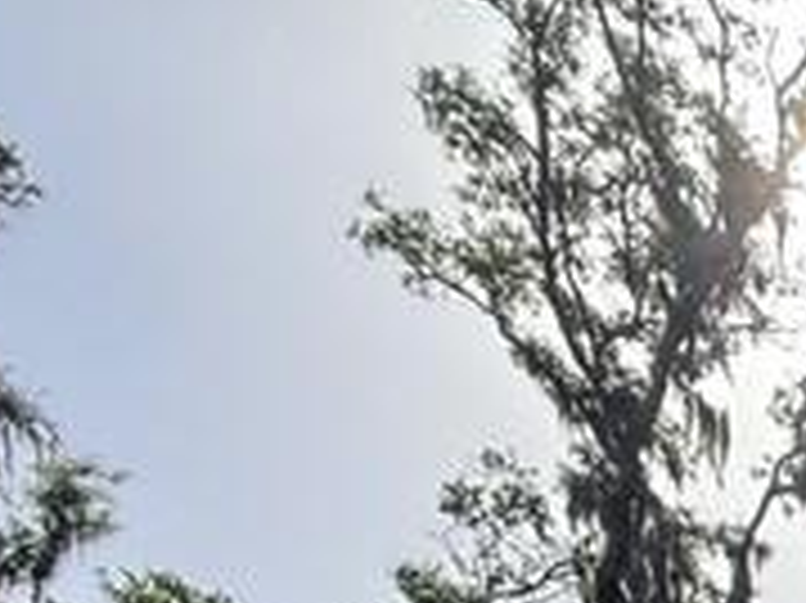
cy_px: 1611
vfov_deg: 12.4
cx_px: 1589
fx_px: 1861
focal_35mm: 80
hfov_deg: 17.7
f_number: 2.2
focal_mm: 2.22
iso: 64
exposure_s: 1/1368
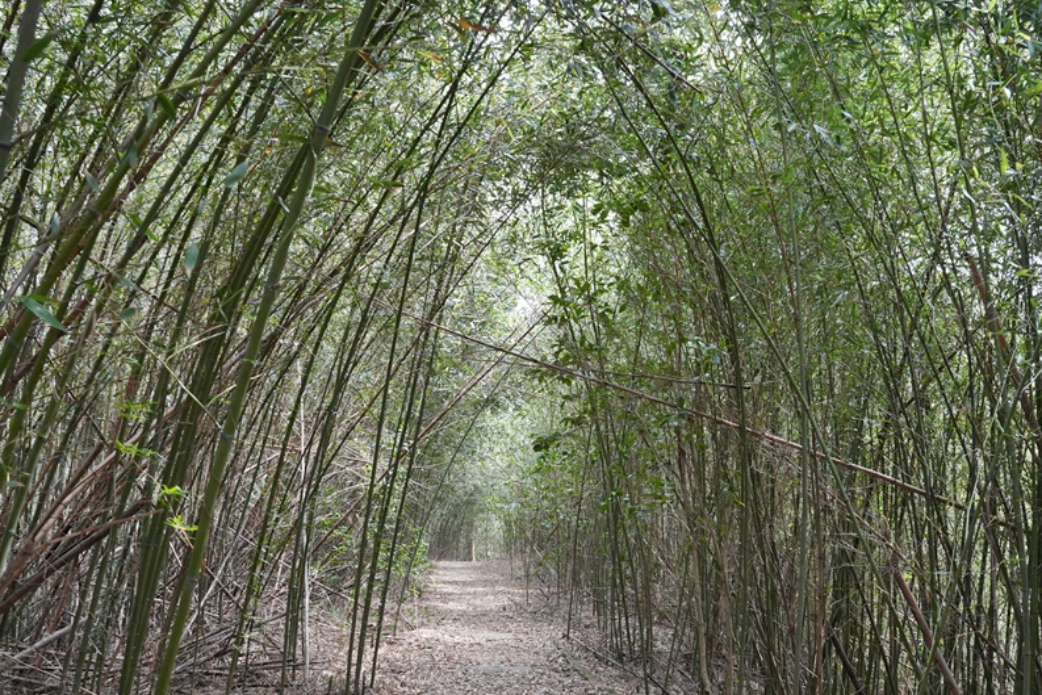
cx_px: 518
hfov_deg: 60.3
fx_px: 897
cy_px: 432
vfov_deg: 42.0
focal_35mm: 31
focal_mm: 24
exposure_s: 1/160
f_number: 7.1
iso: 1250
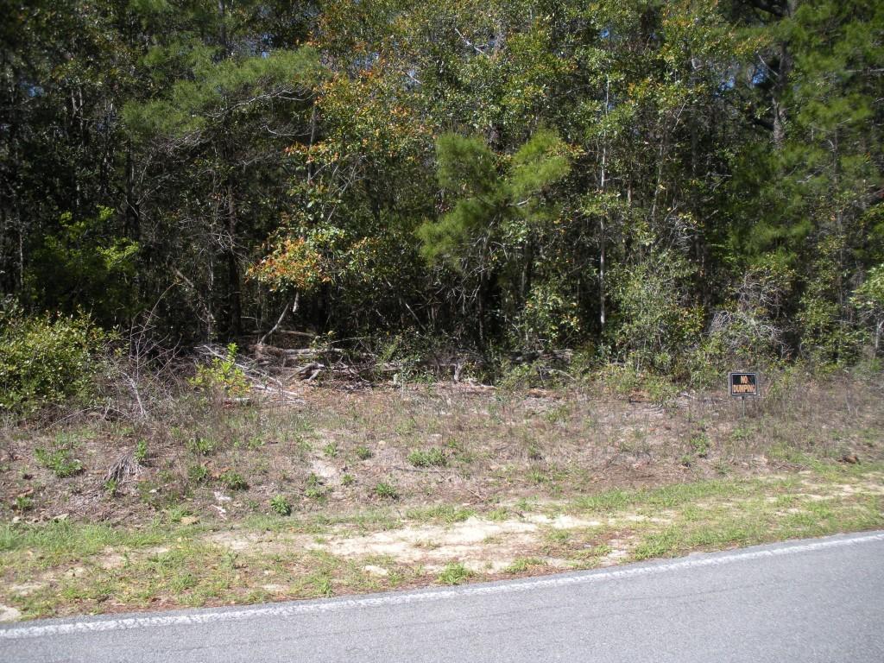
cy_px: 332
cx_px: 442
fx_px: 919
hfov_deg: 51.4
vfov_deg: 39.7
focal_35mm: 36
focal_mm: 6.3
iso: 64
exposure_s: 1/410
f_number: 3.5
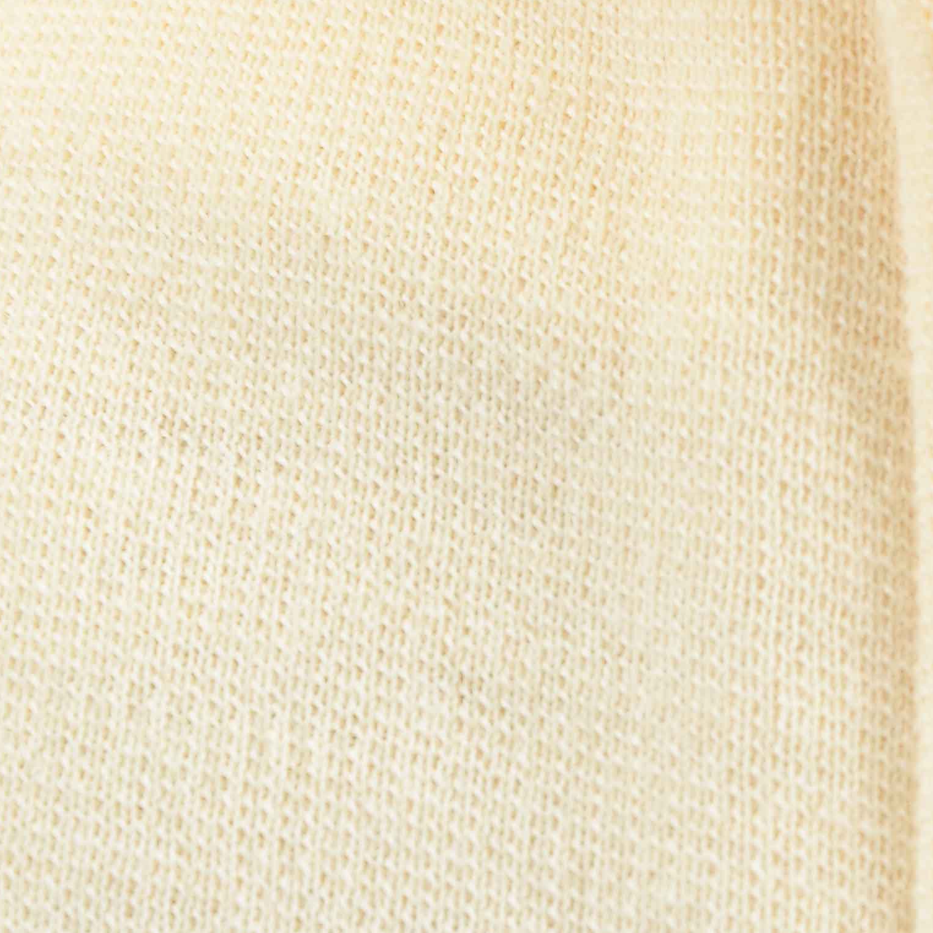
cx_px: 916
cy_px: 742
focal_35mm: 432
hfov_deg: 4.0
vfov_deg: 4.1
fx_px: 13185
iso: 160
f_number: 7.1
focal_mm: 105
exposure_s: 1/80
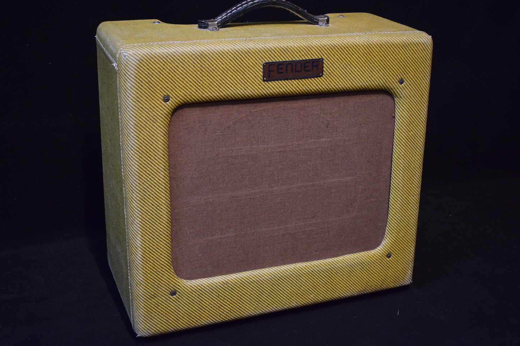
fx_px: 679
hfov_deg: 41.9
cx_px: 251
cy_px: 168
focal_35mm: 47
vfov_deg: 28.6
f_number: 4.2
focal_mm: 30
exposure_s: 1/60
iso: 4000
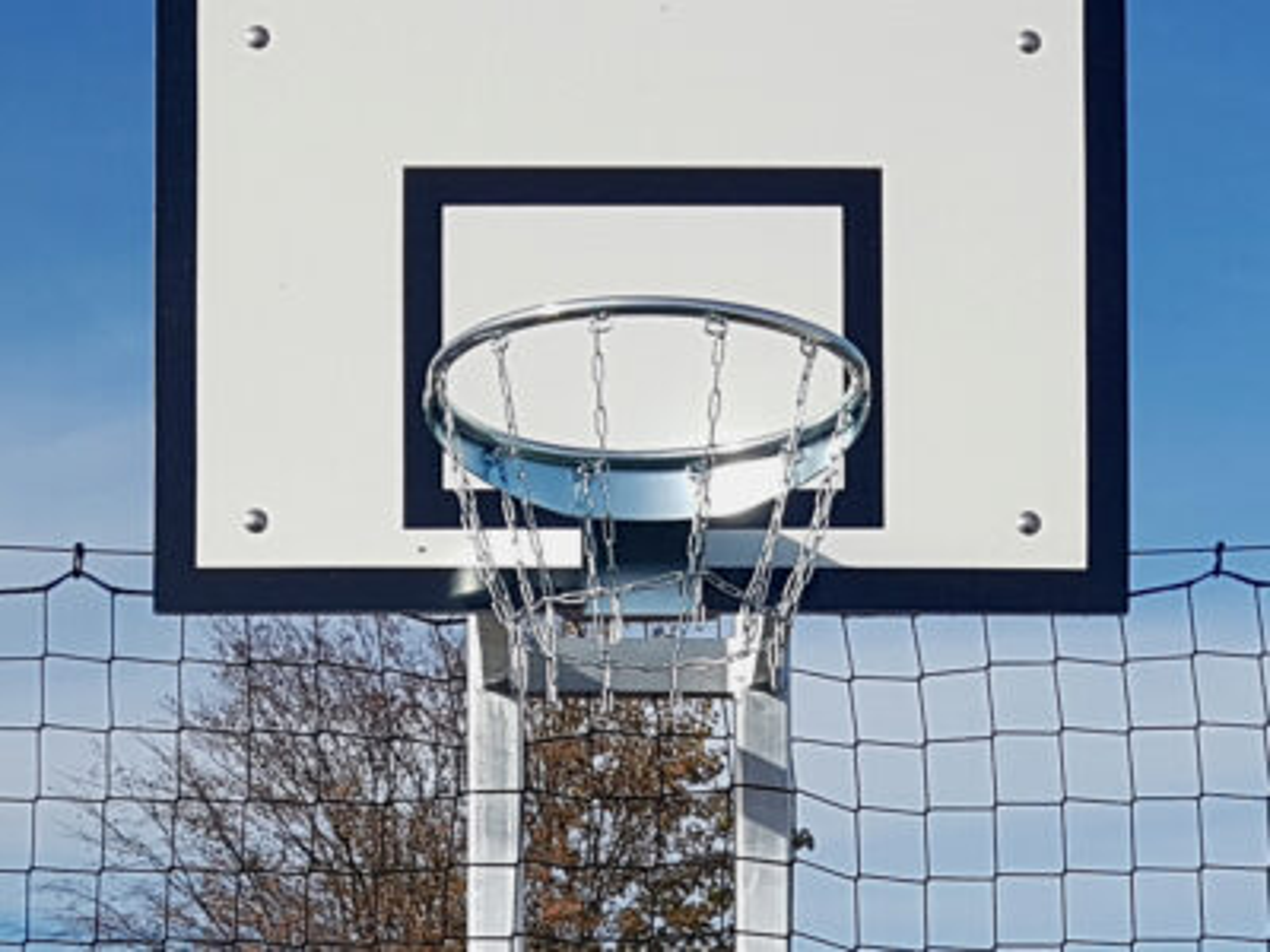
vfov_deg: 53.1
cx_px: 635
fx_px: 954
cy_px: 476
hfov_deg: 67.3
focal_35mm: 26
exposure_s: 1/2144
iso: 40
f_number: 1.7
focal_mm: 4.2
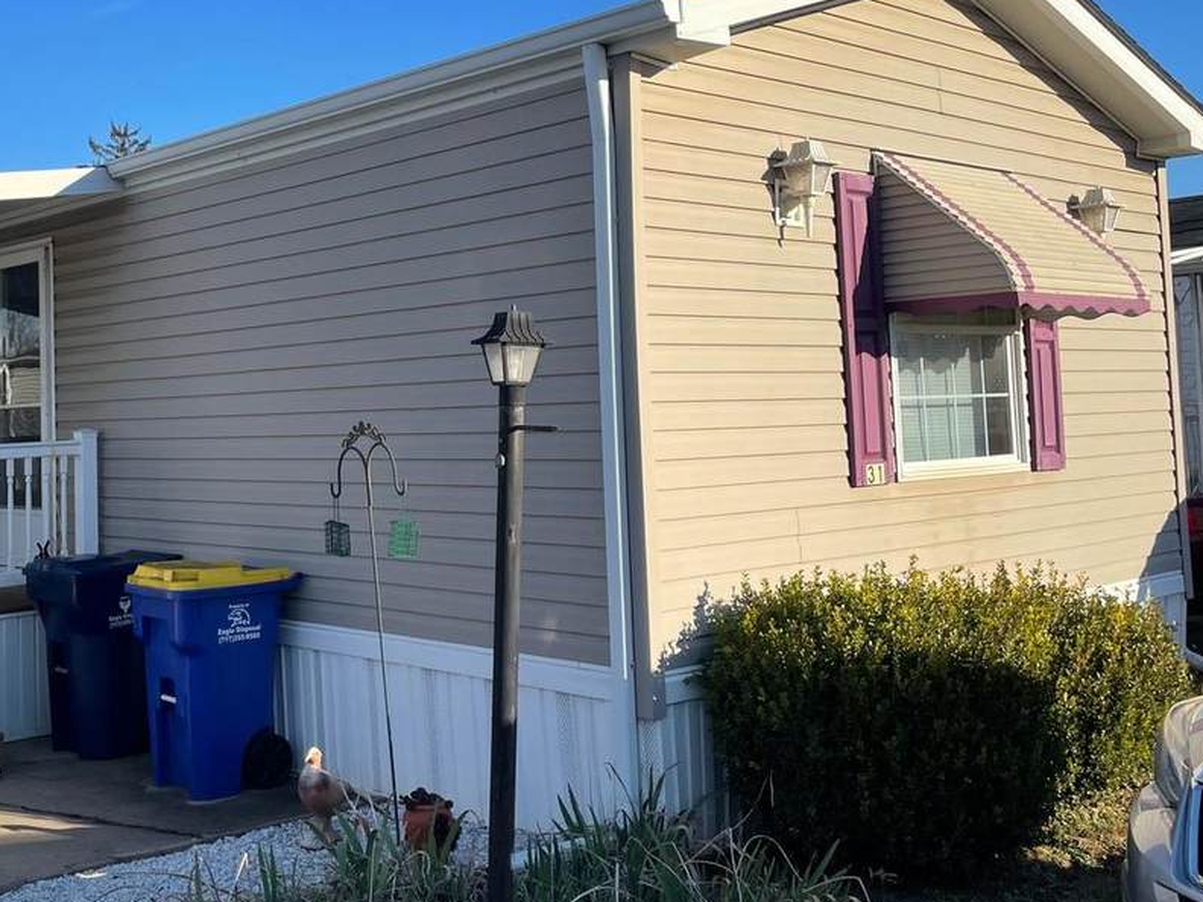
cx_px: 337
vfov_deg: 34.1
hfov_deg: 43.7
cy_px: 328
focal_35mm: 42
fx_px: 1460
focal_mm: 4.2
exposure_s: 1/2618
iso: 32
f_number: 1.6
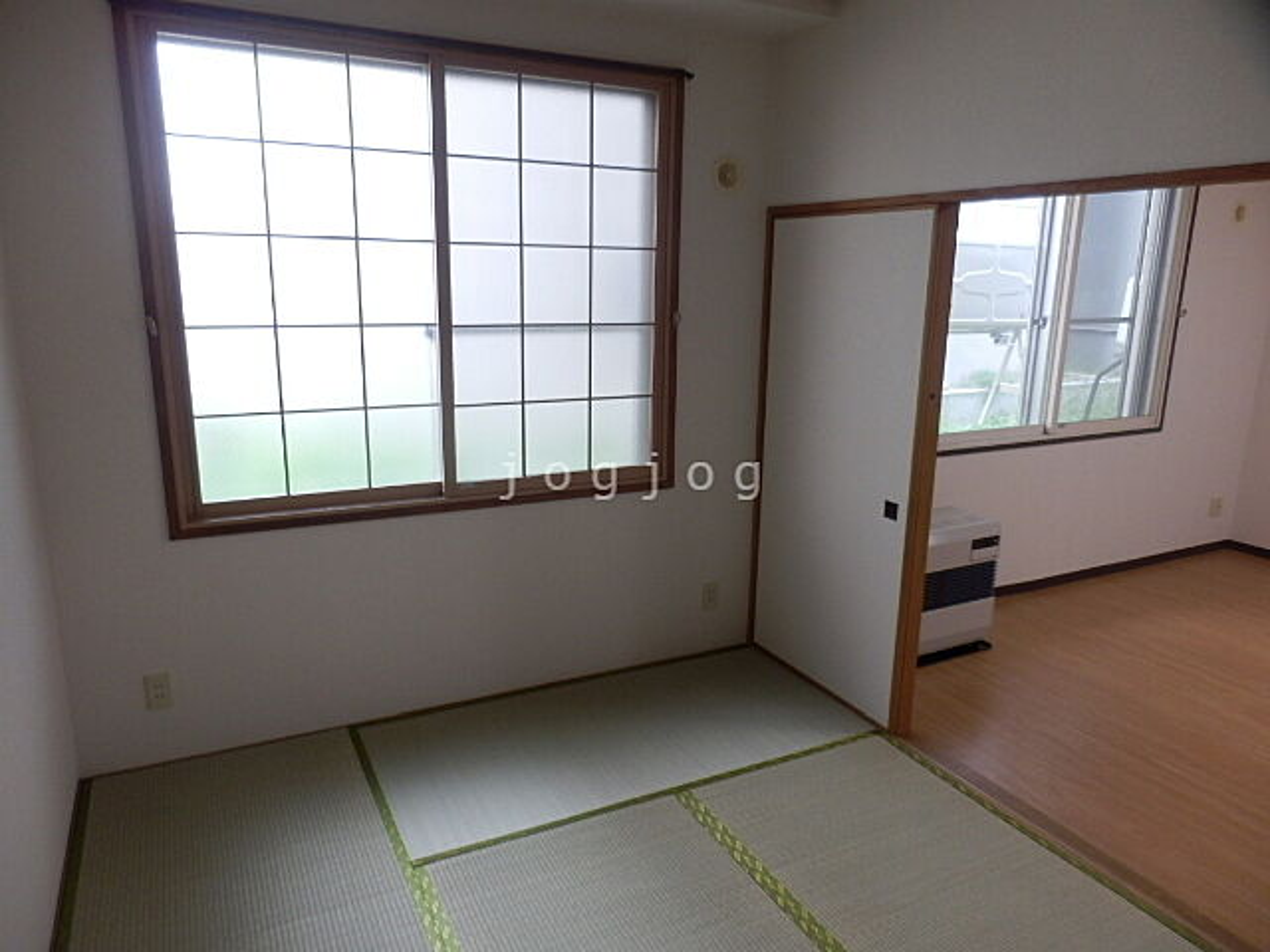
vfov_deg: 56.8
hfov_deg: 71.6
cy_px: 476
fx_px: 881
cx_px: 635
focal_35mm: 24
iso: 160
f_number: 3
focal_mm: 4.2
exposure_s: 1/30
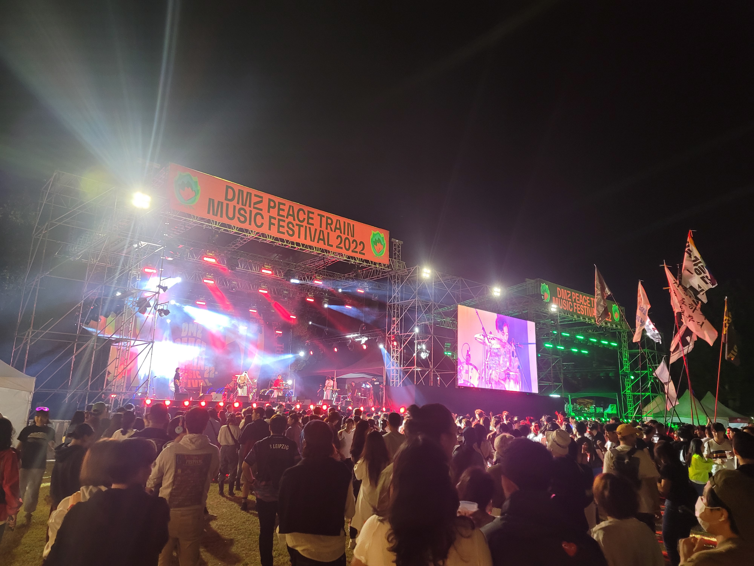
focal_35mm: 25
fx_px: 545
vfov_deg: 54.9
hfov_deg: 69.4
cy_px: 283
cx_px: 377
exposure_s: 1/40
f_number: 1.8
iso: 320
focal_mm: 7
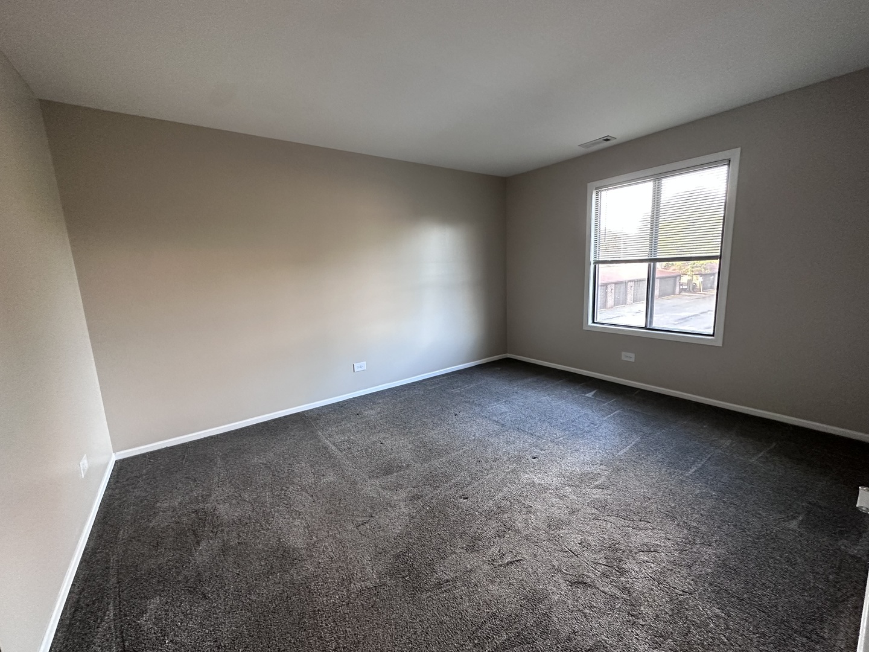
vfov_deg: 85.7
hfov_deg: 102.1
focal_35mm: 14
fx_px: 351
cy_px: 326
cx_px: 434
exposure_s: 1/60
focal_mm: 2.22
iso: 320
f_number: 2.2
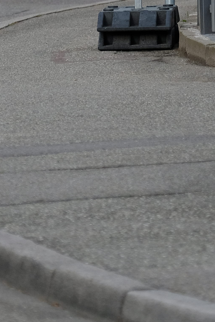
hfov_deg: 2.4
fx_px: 5179
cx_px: 144
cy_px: -163
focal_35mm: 578
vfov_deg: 3.6
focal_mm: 98.2
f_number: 2.8
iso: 800
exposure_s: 1/4000
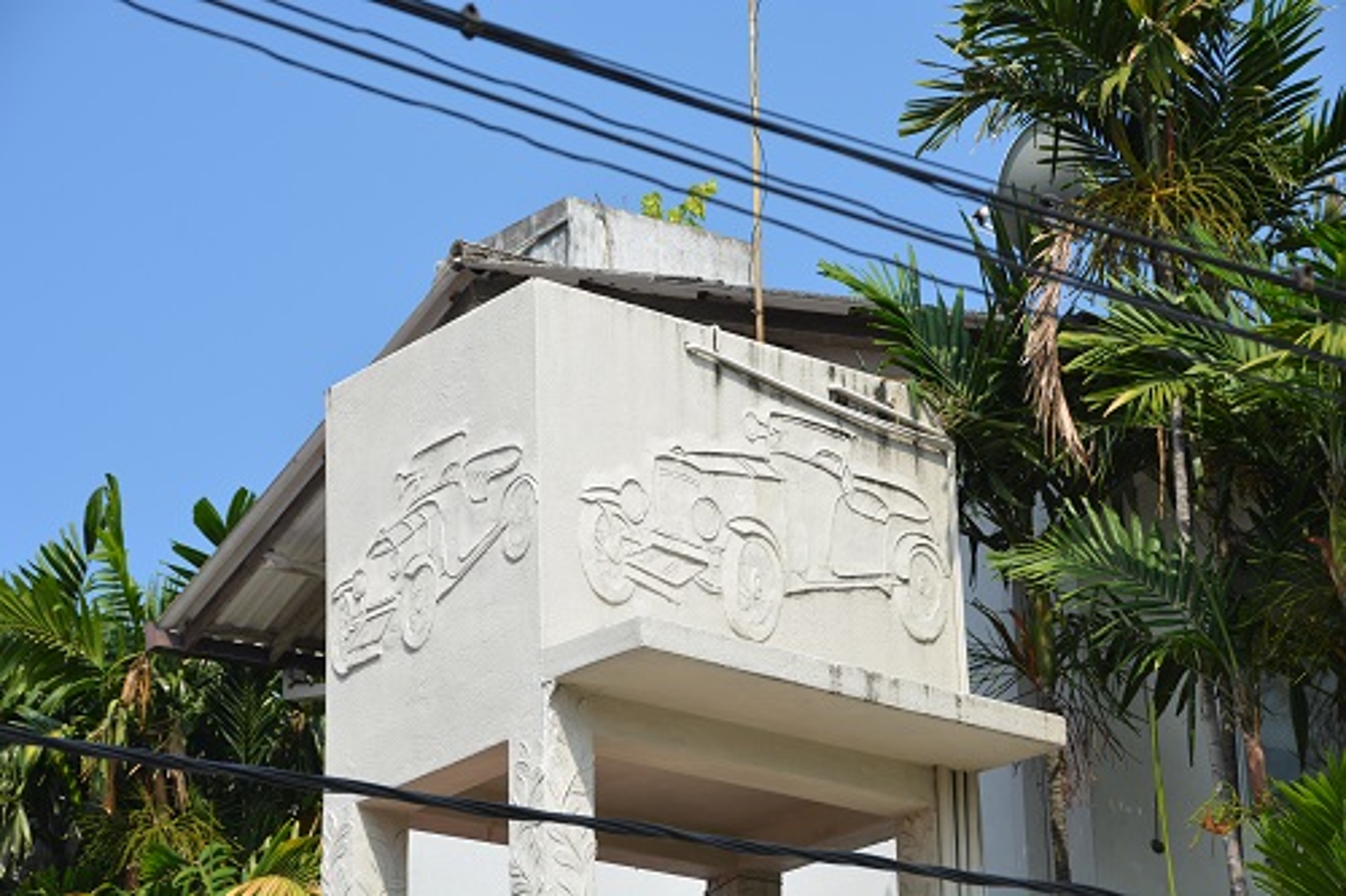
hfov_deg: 18.2
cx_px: 673
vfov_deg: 12.2
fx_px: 4205
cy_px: 448
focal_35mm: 112
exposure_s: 1/320
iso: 100
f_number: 9
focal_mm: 75
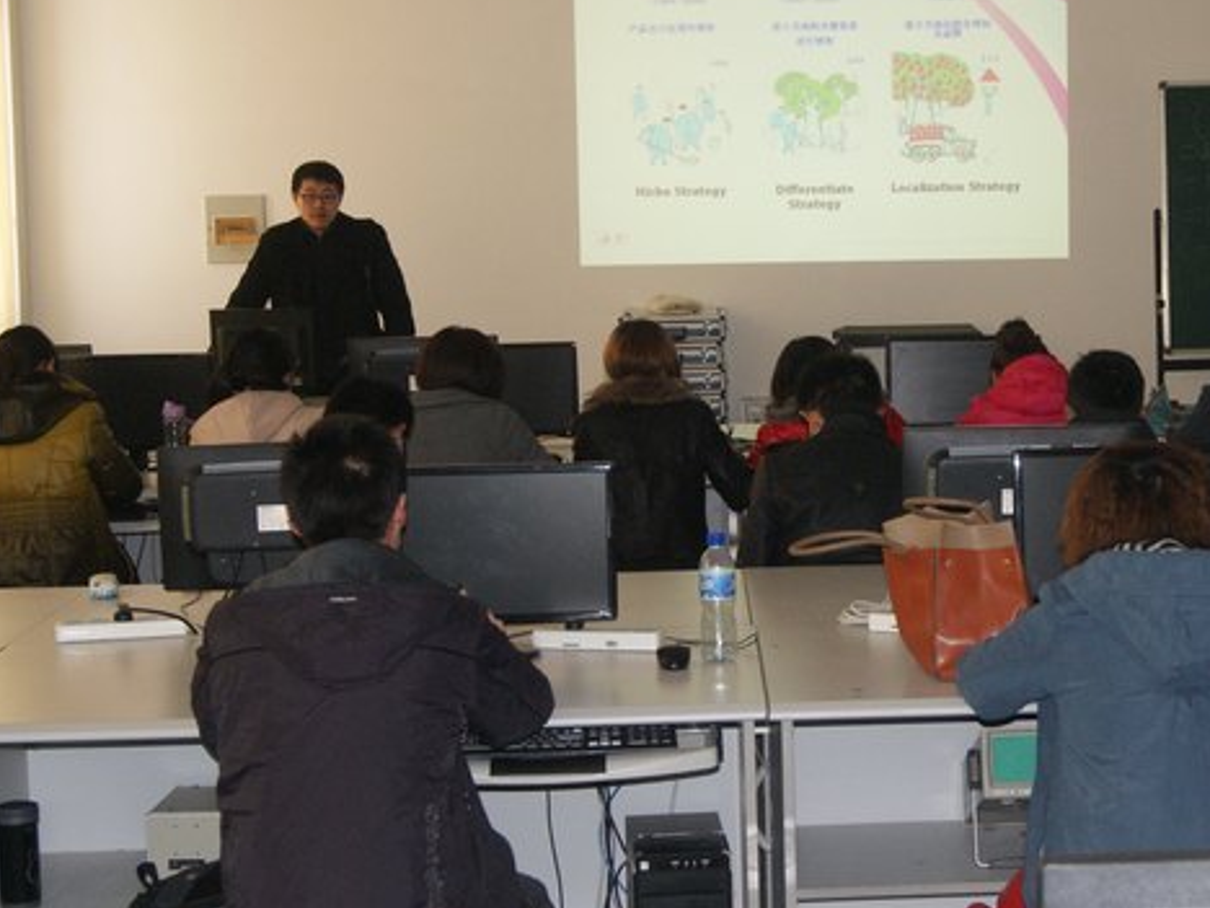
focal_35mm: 74
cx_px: 923
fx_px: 2587
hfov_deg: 26.0
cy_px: 402
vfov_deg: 19.9
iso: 400
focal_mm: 30
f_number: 5.6
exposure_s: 1/60
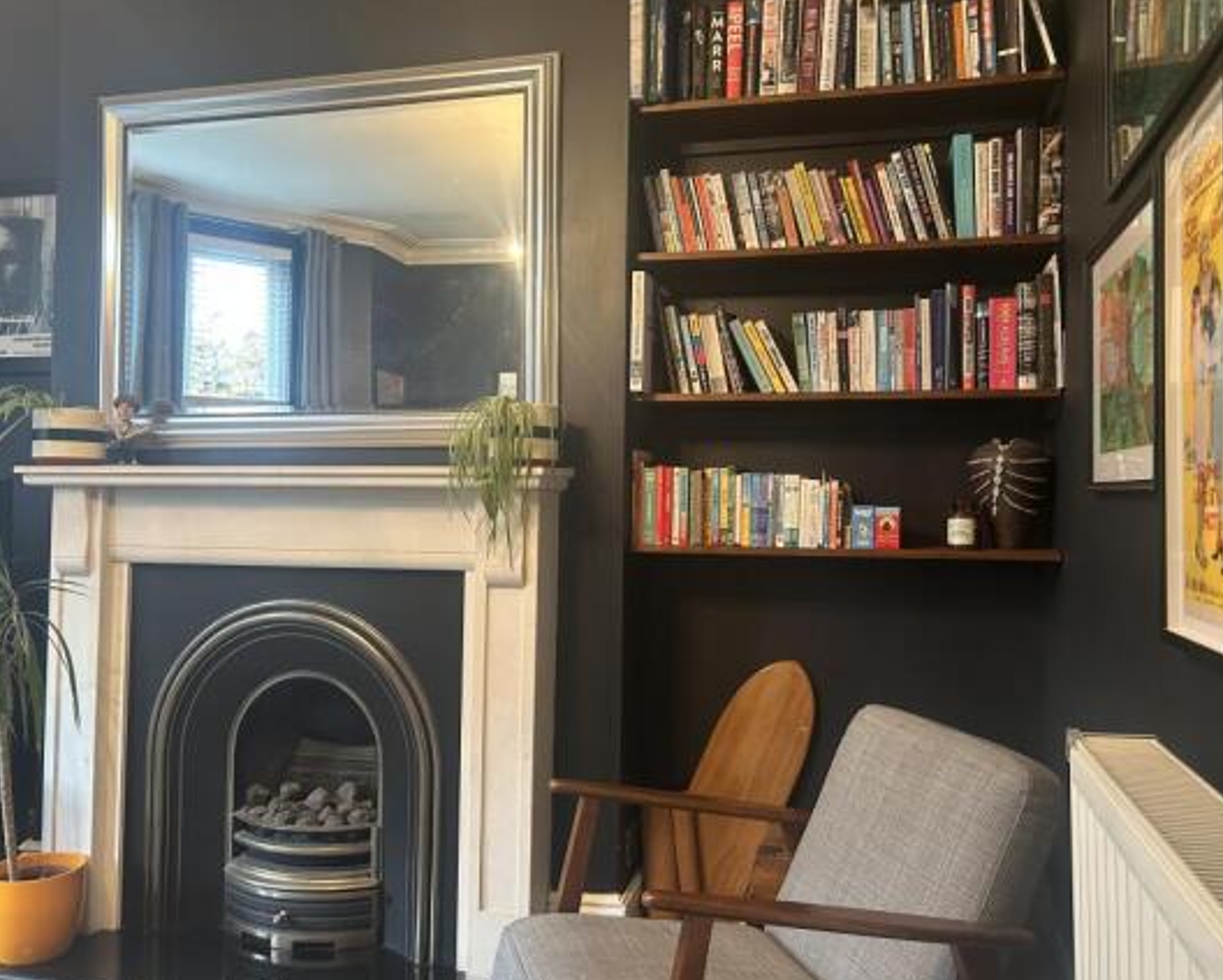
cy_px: 499
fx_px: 1014
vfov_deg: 51.6
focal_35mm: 28
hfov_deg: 62.1
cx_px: 671
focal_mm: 5.7
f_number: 1.5
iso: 250
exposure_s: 1/50
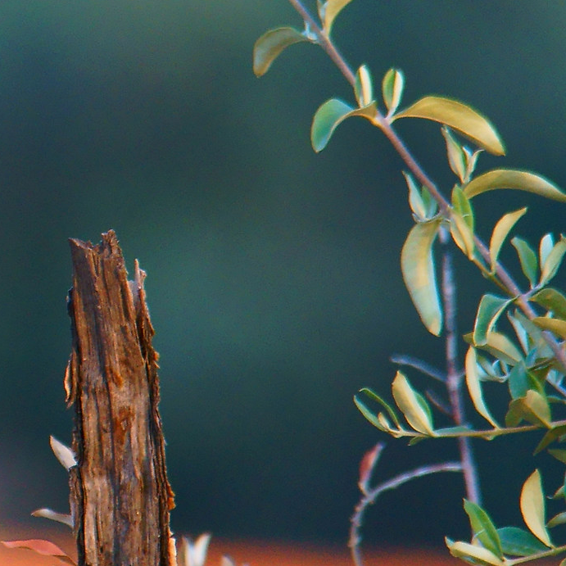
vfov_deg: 0.8
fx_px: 40919
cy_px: 145
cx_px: -30
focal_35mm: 2212
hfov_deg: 0.8
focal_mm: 500
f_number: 8
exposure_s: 1/100
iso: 800
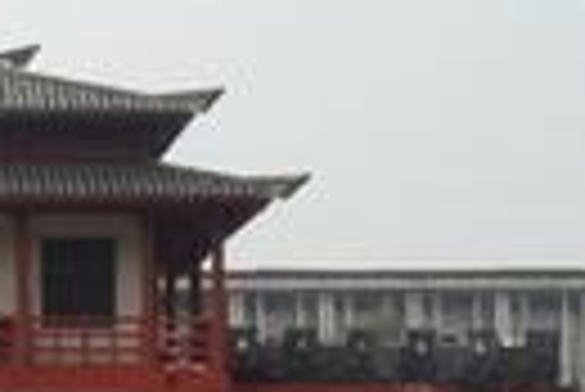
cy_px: 277
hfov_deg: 13.9
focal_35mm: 138
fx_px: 2245
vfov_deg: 10.0
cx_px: -302
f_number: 22
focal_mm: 20
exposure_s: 1/40
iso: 100
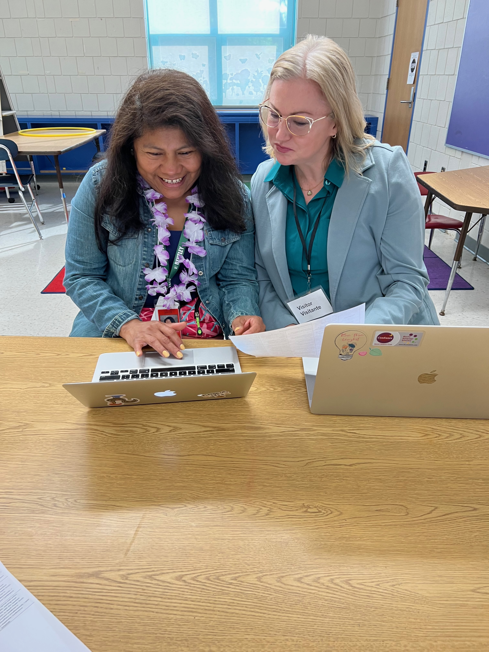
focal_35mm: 26
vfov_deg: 67.3
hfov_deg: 53.1
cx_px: 244
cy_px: 326
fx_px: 490
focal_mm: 5.7
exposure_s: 1/60
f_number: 1.5
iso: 80
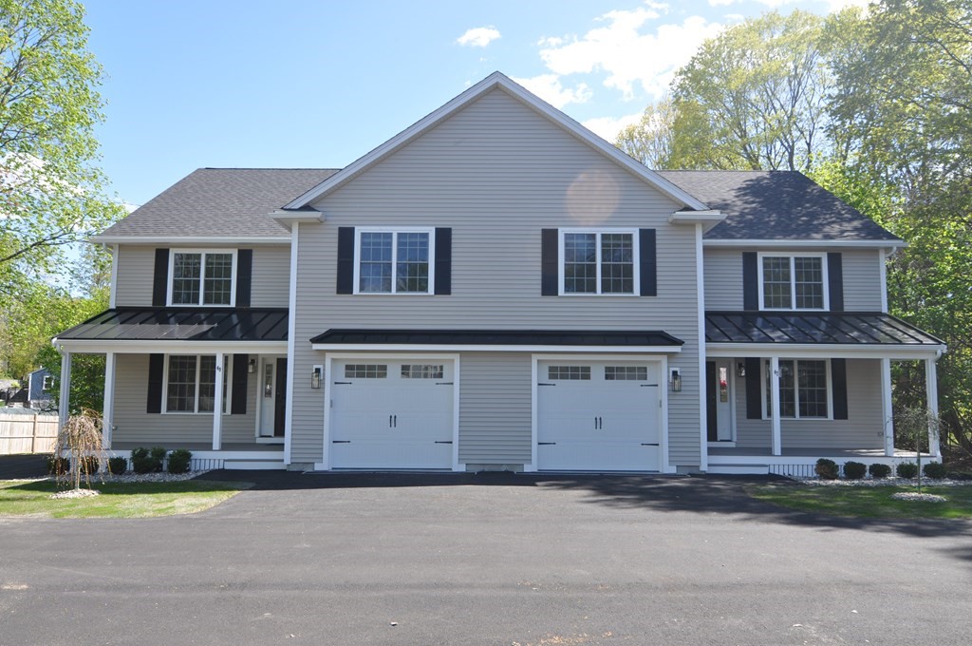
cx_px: 486
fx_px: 647
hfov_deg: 73.8
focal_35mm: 24
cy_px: 323
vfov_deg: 53.0
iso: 200
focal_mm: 16
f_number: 8
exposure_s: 1/250
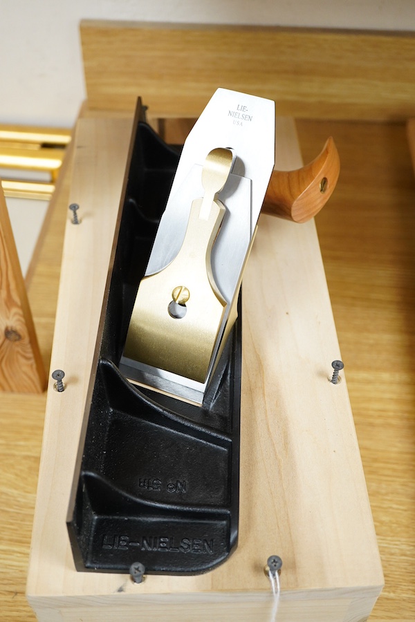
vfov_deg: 43.6
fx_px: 778
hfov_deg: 29.9
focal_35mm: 45
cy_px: 311
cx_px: 208
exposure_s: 1/125
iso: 1250
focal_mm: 30
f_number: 3.5
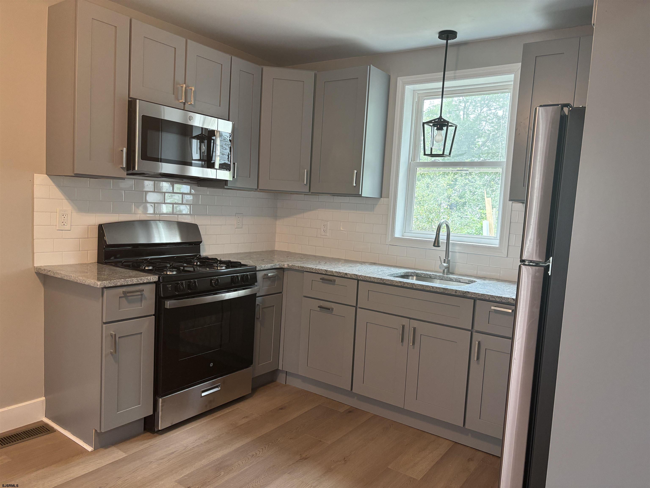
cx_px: 325
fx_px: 488
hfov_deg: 67.3
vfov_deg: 53.1
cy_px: 244
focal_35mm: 26
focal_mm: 5.96
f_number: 1.6
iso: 125
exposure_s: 1/60
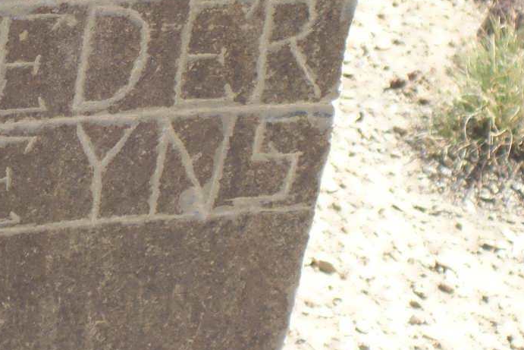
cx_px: 132
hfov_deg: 10.5
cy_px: 94
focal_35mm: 195
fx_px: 2839
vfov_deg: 7.0
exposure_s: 1/170
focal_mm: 18
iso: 80
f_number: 4.8
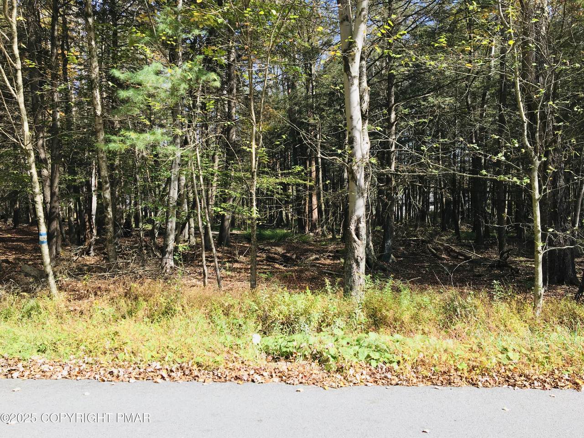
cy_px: 219
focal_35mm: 29
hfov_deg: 61.7
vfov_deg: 48.2
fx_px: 489
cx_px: 292
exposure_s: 1/442
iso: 25
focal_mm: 4.15
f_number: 2.2
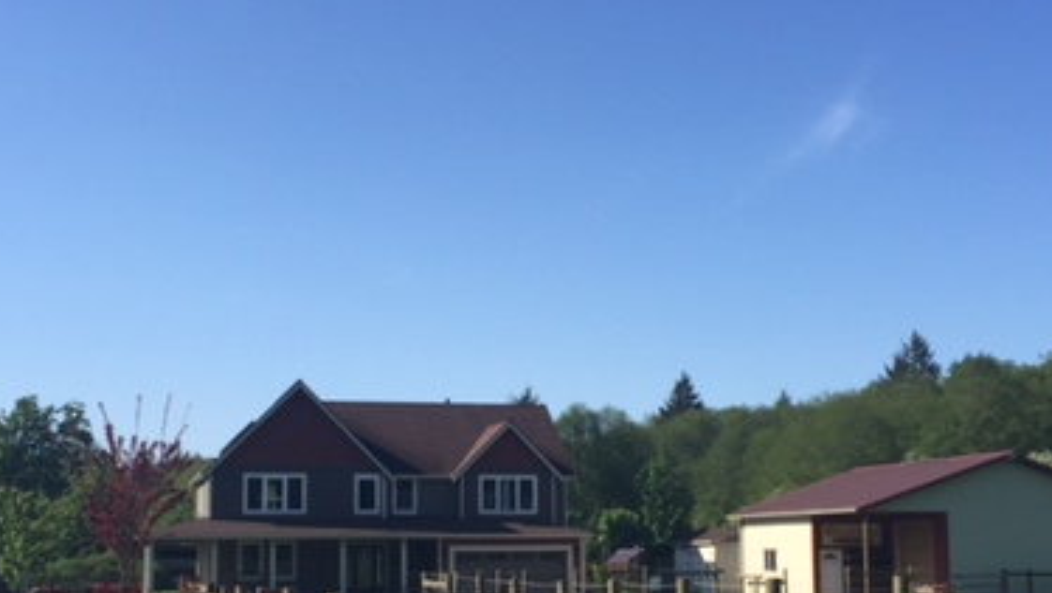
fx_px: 1507
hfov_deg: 38.5
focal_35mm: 54
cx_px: 540
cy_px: 447
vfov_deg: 22.1
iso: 32
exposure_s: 1/1799
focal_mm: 4.15
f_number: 2.2
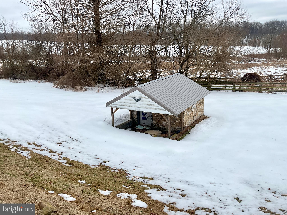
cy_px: 108
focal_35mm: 29
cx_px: 144
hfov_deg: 61.7
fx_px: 240
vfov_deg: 48.2
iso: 16
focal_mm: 3
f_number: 1.8
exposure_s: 1/2801
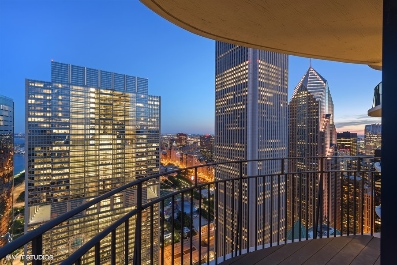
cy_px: 132
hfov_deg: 100.4
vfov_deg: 77.3
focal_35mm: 15
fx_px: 165
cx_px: 198
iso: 200
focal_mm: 15
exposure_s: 13
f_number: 8
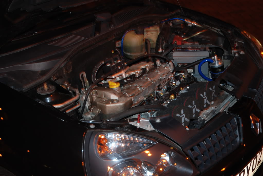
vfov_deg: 25.8
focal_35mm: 52
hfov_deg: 37.8
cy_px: 88
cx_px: 132
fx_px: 384
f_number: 4.2
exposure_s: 1
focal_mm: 35
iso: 200
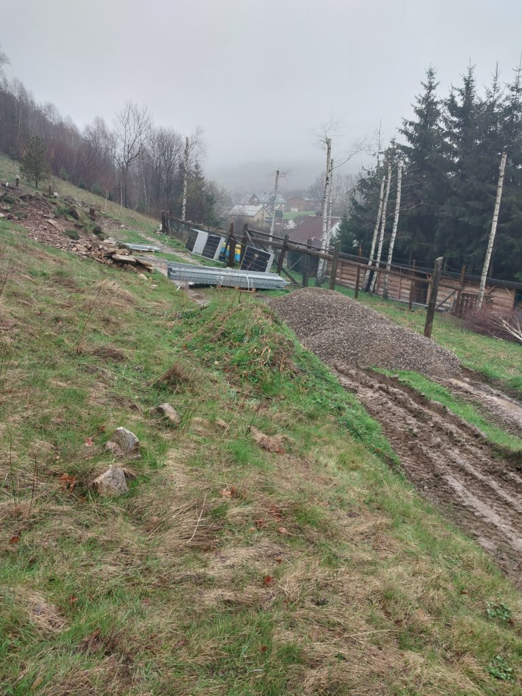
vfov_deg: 60.0
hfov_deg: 46.8
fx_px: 603
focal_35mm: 30
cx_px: 261
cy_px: 348
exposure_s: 1/50
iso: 40
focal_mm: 4.6
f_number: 1.8
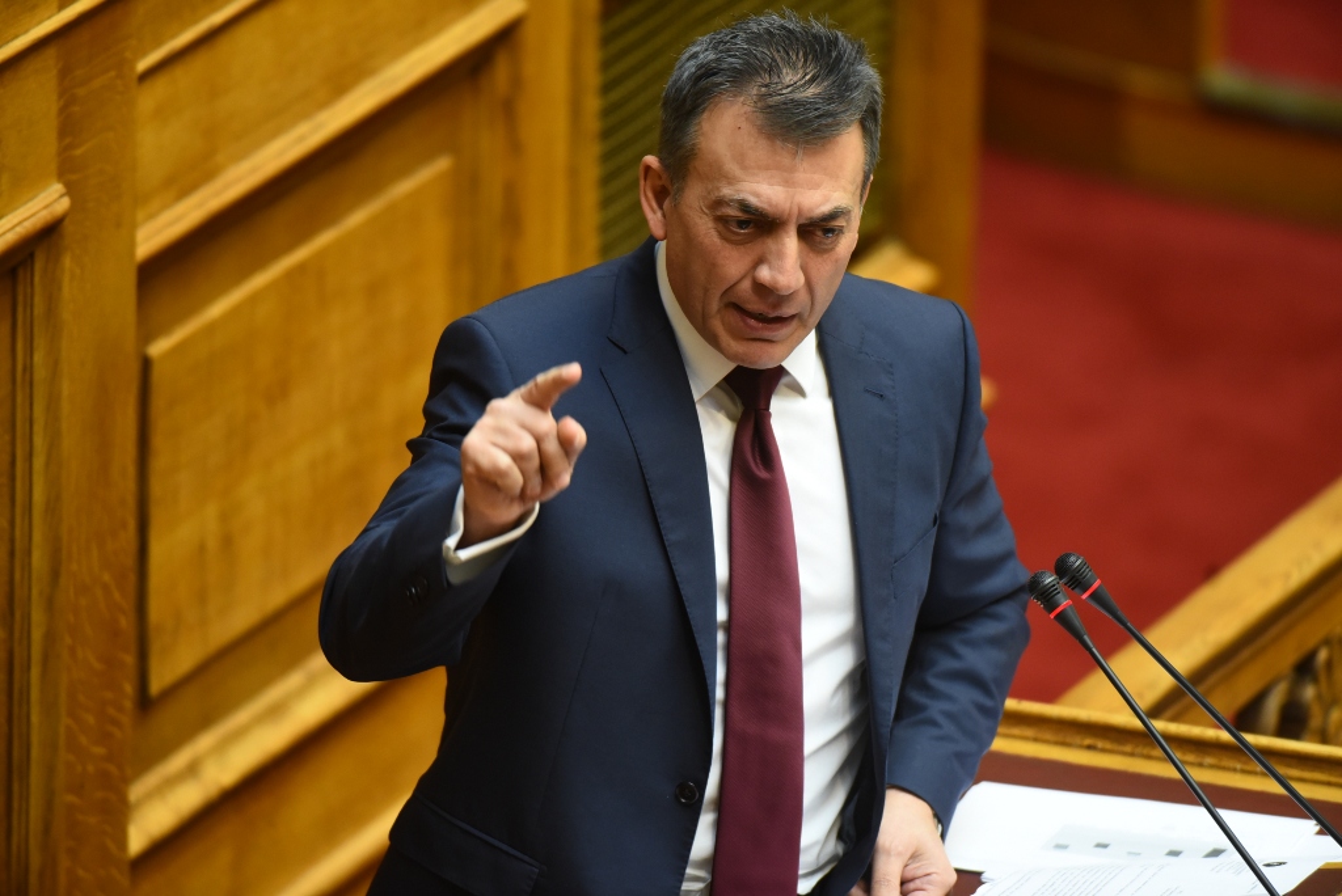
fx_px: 18649
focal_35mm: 500
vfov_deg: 2.8
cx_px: 671
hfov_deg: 4.1
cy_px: 448
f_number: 4
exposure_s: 1/200
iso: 2500
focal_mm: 500
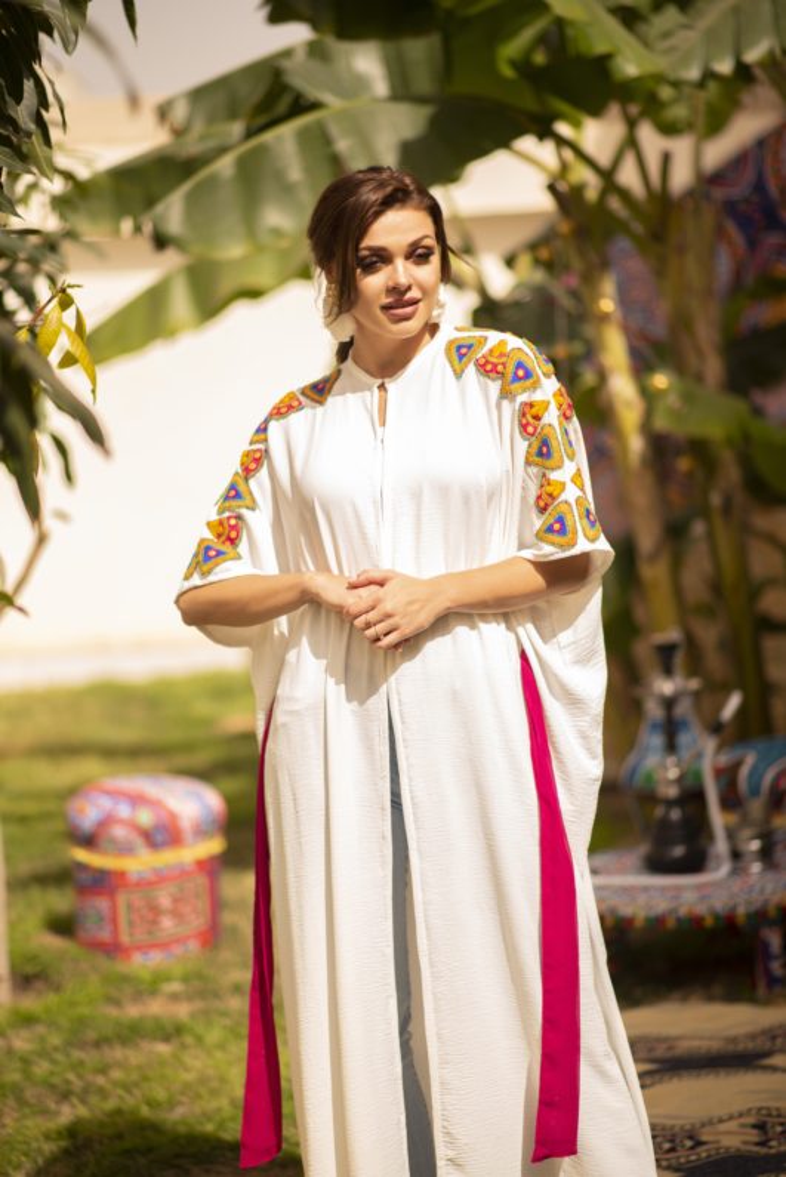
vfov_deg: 23.9
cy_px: 588
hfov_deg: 16.1
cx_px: 393
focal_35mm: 85
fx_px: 2780
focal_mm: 85
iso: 160
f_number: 1.8
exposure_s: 1/4000
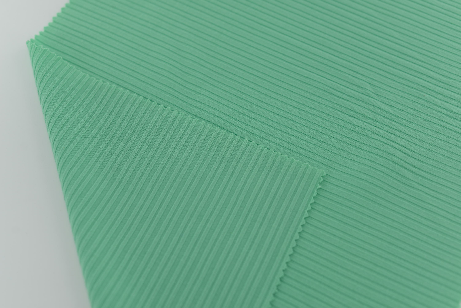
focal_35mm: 50
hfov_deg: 39.6
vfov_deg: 27.0
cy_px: 154
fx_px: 640
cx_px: 230
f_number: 3.5
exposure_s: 1/250
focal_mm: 50
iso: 100
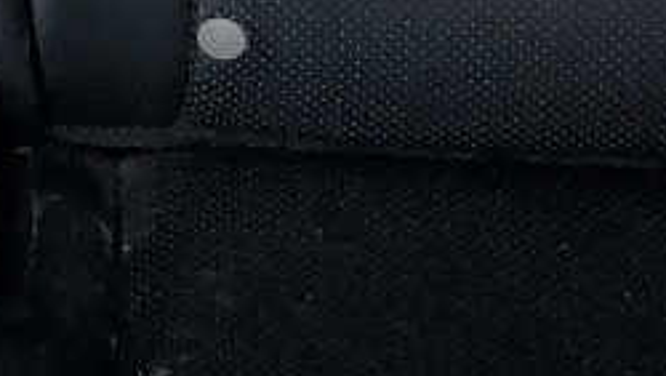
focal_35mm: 181
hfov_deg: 11.2
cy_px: -899
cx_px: -466
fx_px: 3198
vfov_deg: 6.0
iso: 50
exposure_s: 1/147
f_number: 1.5
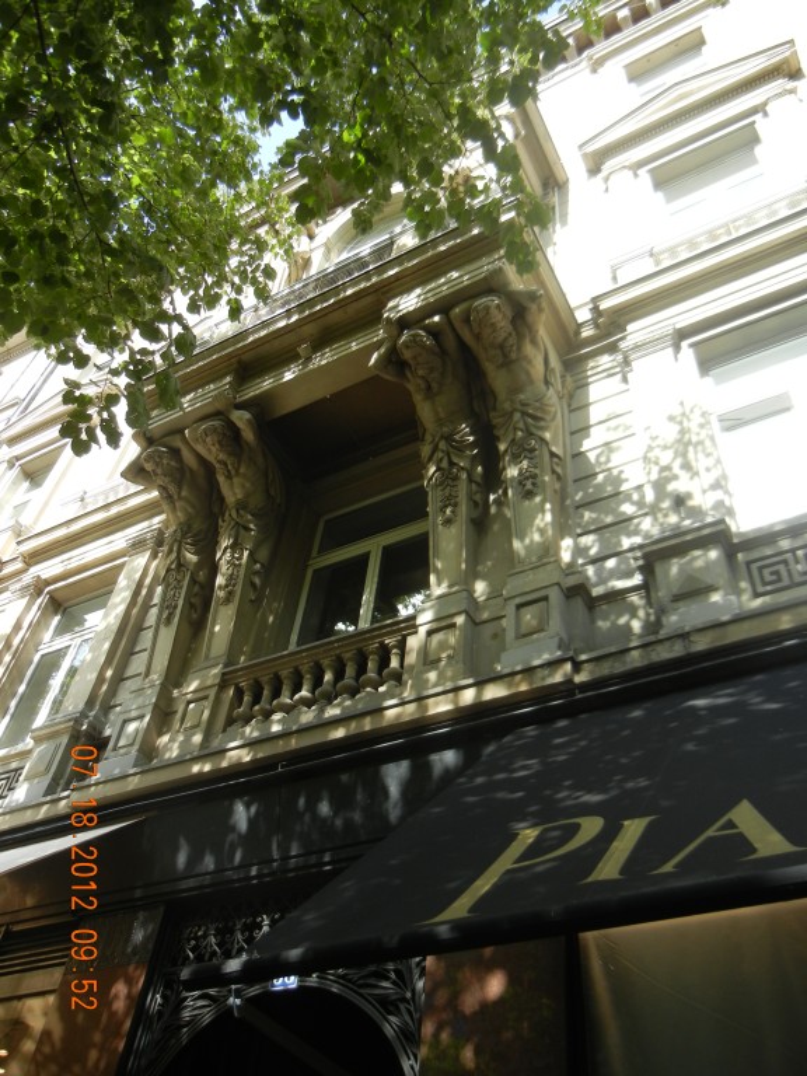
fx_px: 933
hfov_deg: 46.8
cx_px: 404
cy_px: 538
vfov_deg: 60.0
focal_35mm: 30
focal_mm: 5.4
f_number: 3.5
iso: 160
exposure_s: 1/244
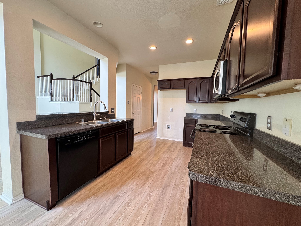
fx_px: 122
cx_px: 150
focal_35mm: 14
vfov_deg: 85.7
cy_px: 113
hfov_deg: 102.1
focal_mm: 2.22
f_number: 2.2
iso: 200
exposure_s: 1/60
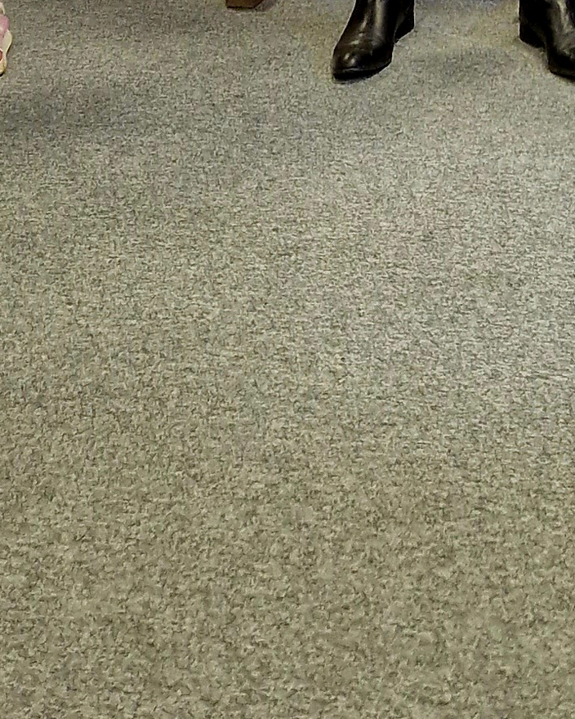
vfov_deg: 14.7
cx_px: 858
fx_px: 2170
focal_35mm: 102
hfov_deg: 14.1
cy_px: -801
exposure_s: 1/100
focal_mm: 5.4
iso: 160
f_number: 1.8
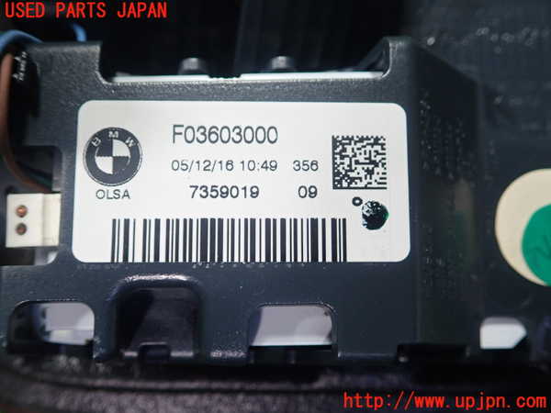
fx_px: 478
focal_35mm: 30
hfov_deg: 60.0
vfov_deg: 46.8
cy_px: 206
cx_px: 276
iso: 250
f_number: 2.3
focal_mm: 5.5
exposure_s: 1/125
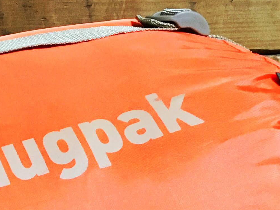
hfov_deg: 15.8
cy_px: 283
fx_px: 947
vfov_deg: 12.2
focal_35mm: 117
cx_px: -101
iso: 200
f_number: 2.2
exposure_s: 1/17
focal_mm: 4.15
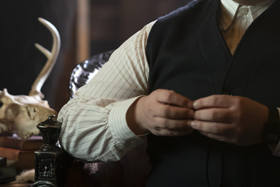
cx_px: 149
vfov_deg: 7.1
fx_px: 1494
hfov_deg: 10.7
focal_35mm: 192
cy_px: -1
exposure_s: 1/125
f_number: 1.8
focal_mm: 85
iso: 3200
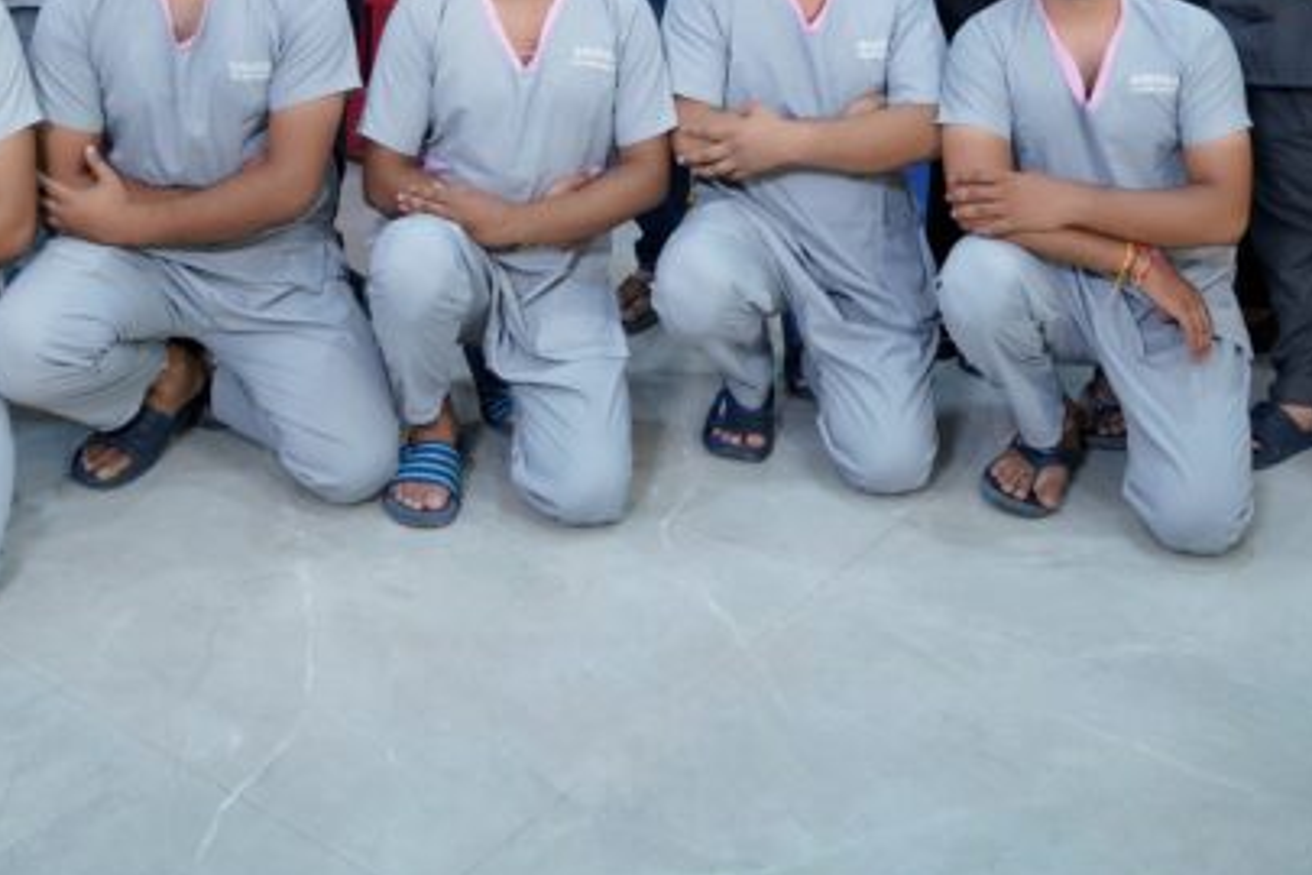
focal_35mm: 43
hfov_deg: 45.4
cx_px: 606
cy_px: -206
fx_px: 1567
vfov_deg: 27.1
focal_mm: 17
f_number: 3.2
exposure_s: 1/100
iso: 1000
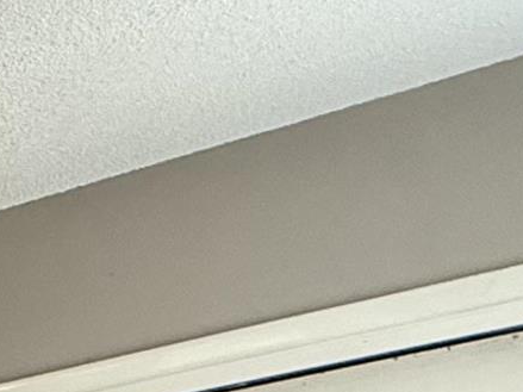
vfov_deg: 12.5
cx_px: -798
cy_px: 877
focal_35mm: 98
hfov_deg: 13.4
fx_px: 1480
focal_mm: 2.22
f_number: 2.2
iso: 250
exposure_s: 1/120
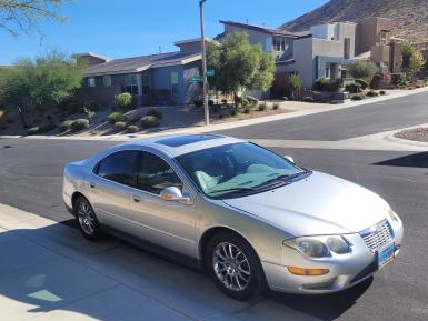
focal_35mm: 34
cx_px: 226
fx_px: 421
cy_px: 190
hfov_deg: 53.9
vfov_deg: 41.7
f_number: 1.8
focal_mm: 5.4
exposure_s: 1/1915
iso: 40
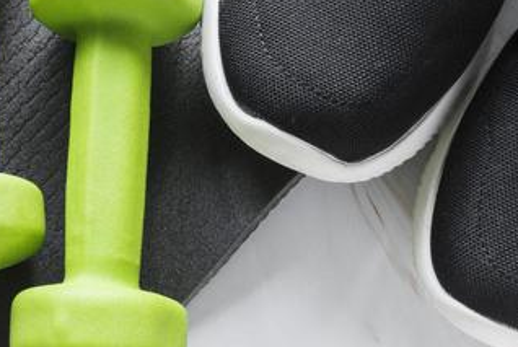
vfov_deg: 16.0
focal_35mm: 83
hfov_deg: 24.3
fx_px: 1196
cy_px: 391
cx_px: 151
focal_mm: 28
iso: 100
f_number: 16
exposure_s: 1/1.25
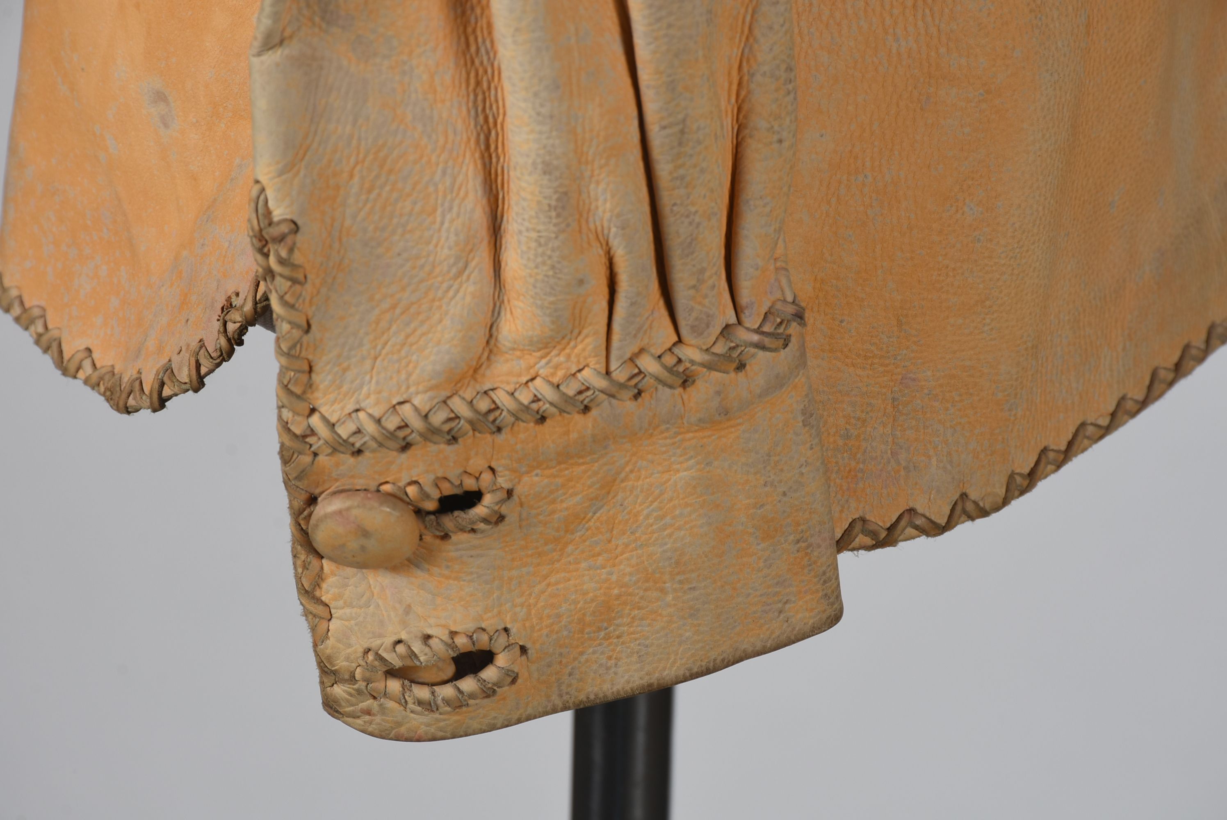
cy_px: 410
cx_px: 614
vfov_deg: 6.6
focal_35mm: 210
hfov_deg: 9.8
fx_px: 7163
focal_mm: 140
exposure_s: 1/125
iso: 200
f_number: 13
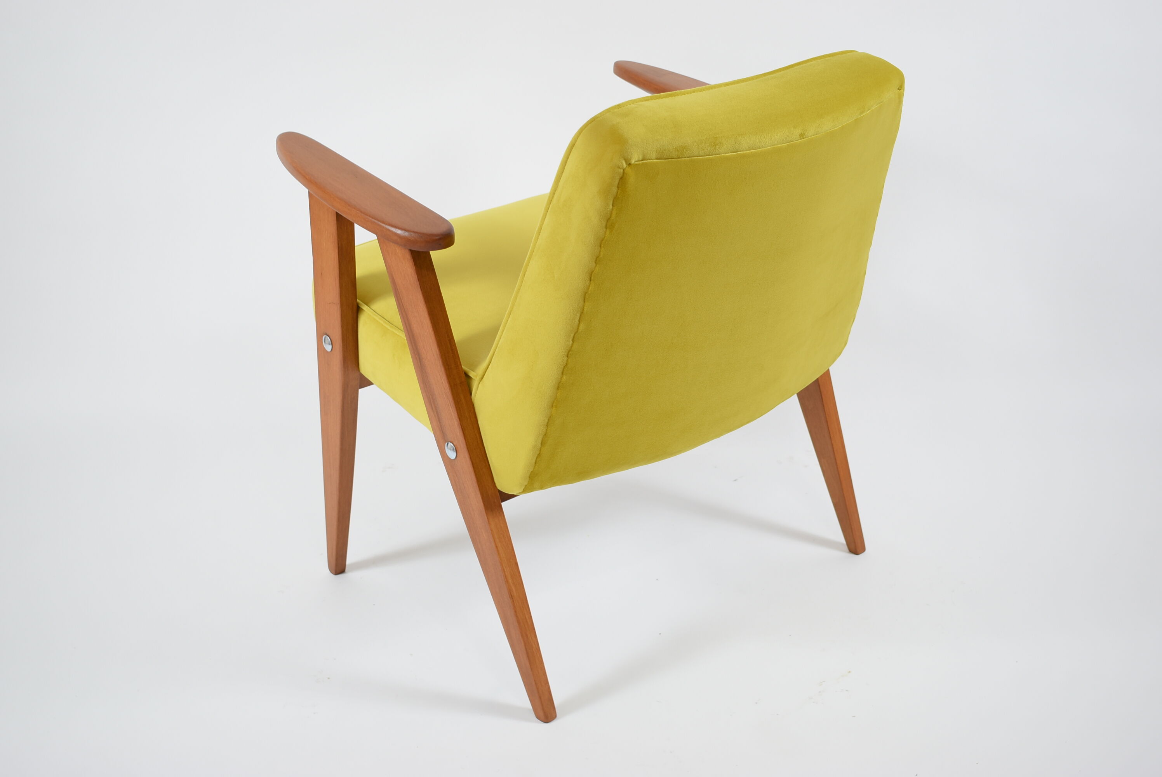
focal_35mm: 46
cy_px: 388
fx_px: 1502
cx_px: 581
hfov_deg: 42.3
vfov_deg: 29.0
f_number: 4.2
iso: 100
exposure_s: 1/15
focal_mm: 31
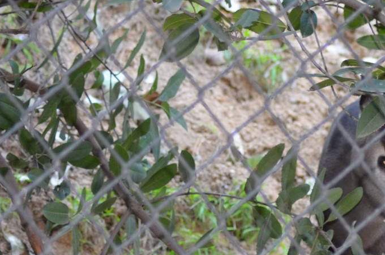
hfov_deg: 8.3
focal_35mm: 247
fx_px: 2637
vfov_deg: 5.5
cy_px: 241
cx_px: 385
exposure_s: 1/60
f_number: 4
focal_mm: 70
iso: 1000
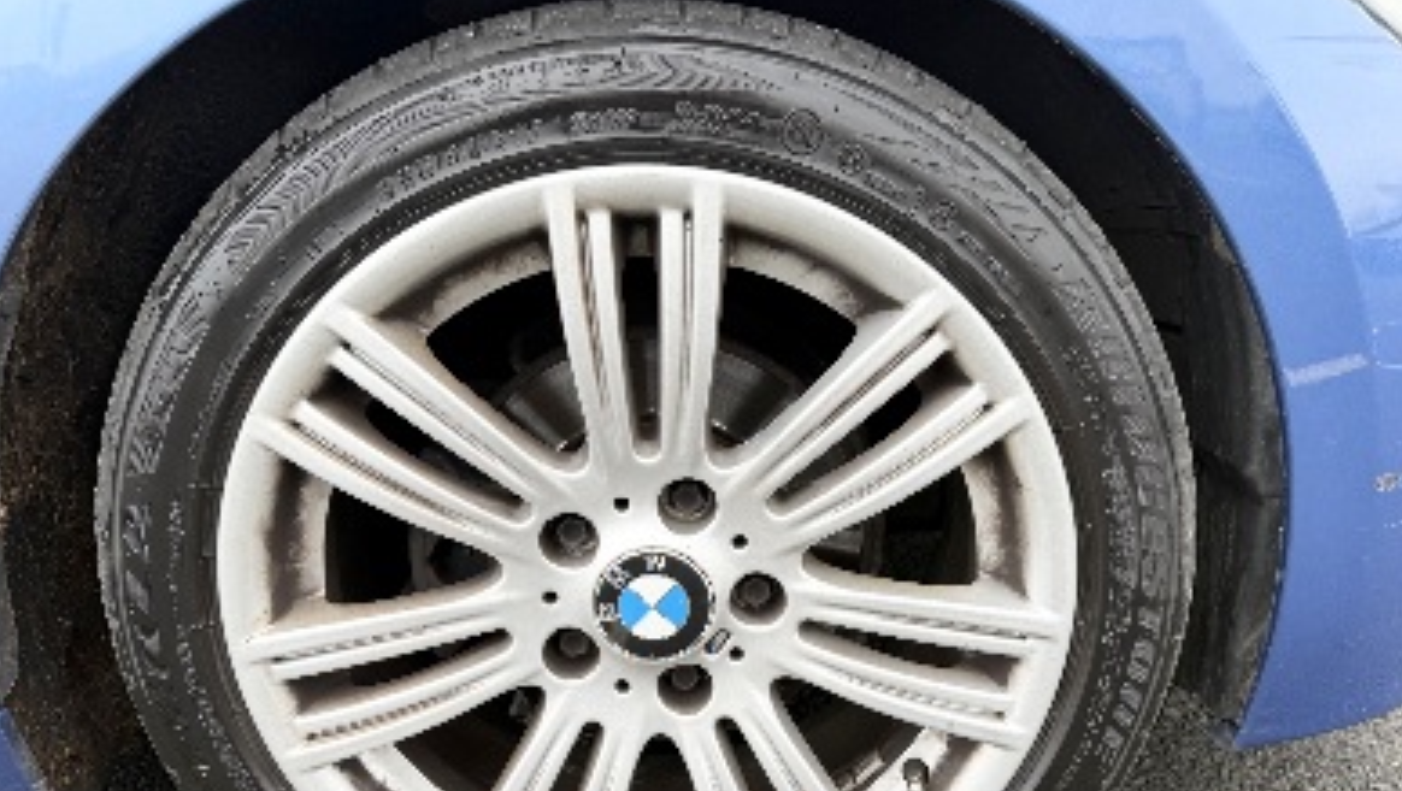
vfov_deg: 40.9
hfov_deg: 67.9
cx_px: 715
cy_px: 542
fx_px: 1042
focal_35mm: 28
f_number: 1.78
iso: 100
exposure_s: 1/121
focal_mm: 6.76
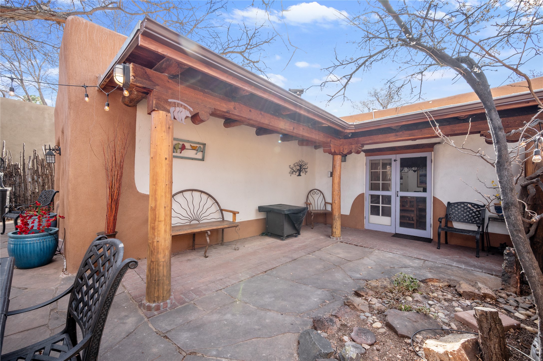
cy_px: 180
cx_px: 272
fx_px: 211
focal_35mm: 14
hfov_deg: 104.3
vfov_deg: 81.1
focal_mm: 14
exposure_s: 1/80
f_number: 11
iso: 400
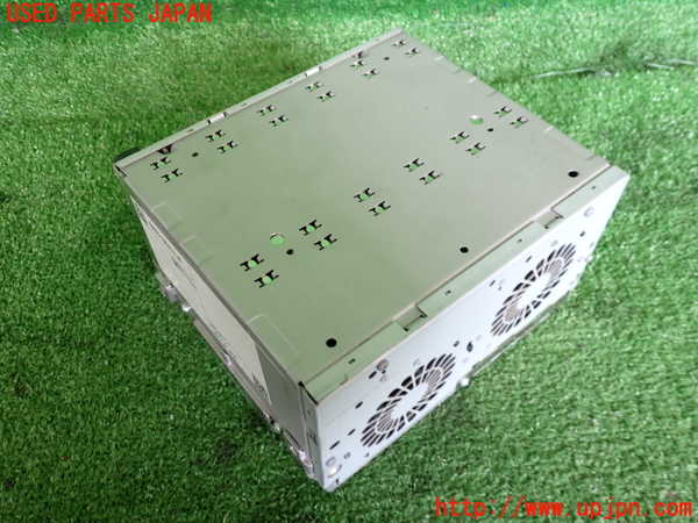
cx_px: 349
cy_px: 262
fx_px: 605
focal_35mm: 30
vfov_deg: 46.8
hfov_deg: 60.0
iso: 200
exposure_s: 1/40
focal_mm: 5.4
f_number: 2.3
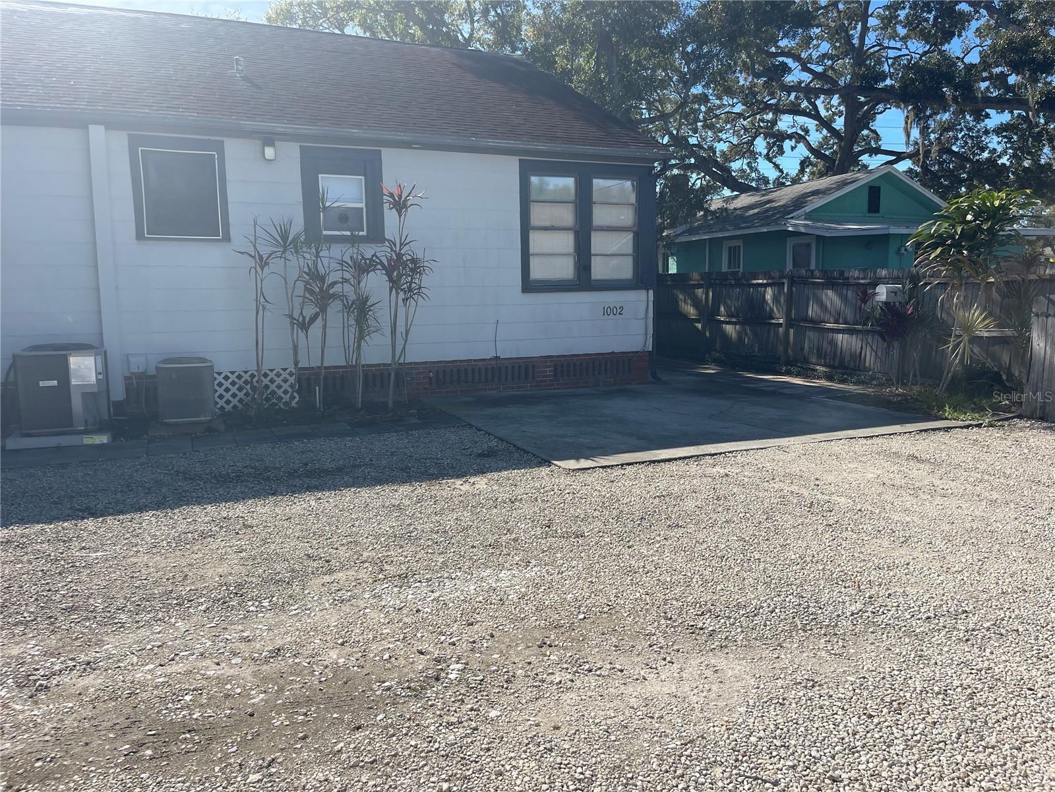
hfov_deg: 69.4
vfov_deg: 54.9
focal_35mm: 25
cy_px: 396
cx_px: 528
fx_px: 762
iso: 32
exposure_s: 1/3165
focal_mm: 5.1
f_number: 1.6
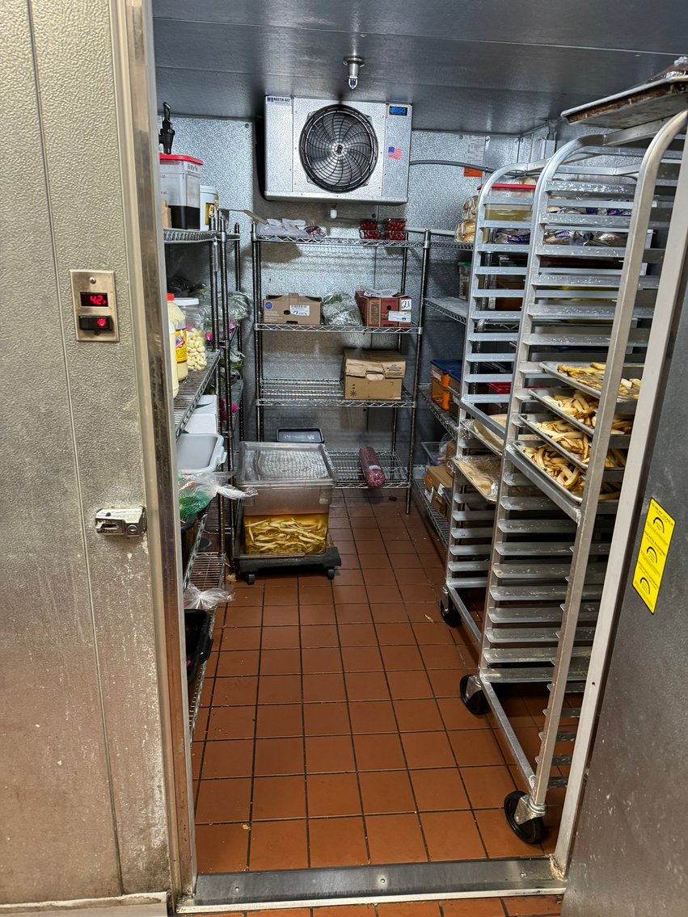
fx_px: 636
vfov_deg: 71.6
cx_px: 344
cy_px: 458
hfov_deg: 56.8
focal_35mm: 24
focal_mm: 6.76
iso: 320
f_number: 1.78
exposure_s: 1/60
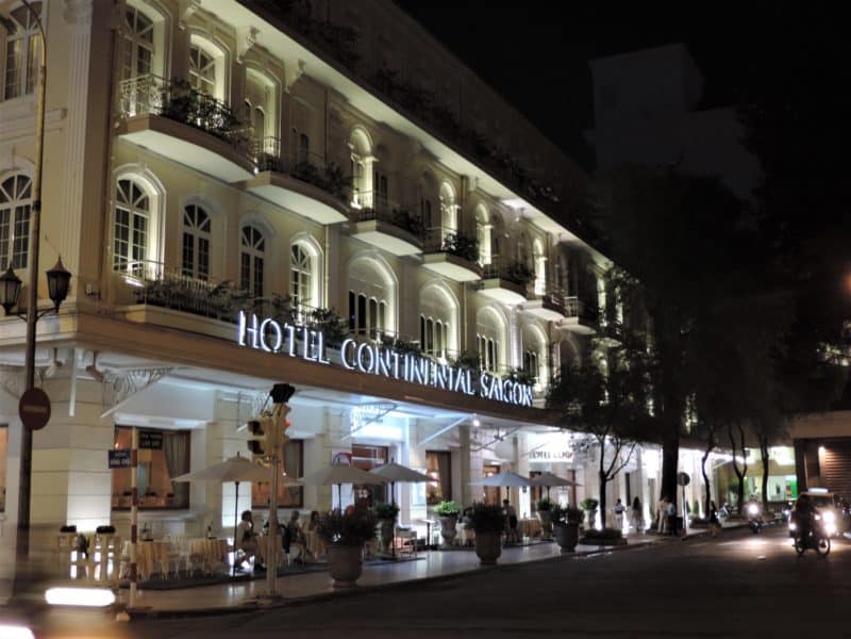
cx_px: 426
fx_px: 1057
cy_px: 320
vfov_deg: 33.6
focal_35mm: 43
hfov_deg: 43.9
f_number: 3.4
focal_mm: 7.6
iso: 450
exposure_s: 1/13
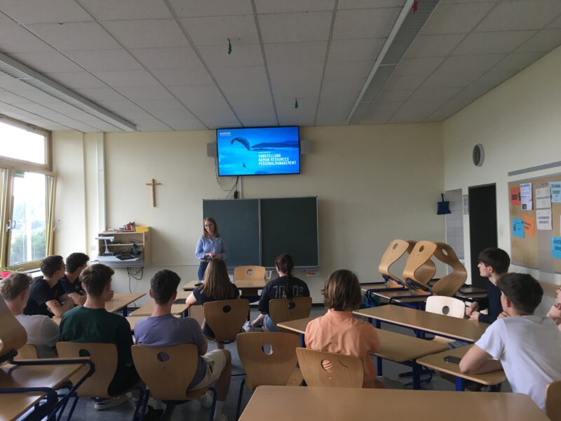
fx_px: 470
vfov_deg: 48.2
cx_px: 280
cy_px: 210
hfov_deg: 61.7
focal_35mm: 29
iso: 50
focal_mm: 4.15
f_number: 2.2
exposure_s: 1/33
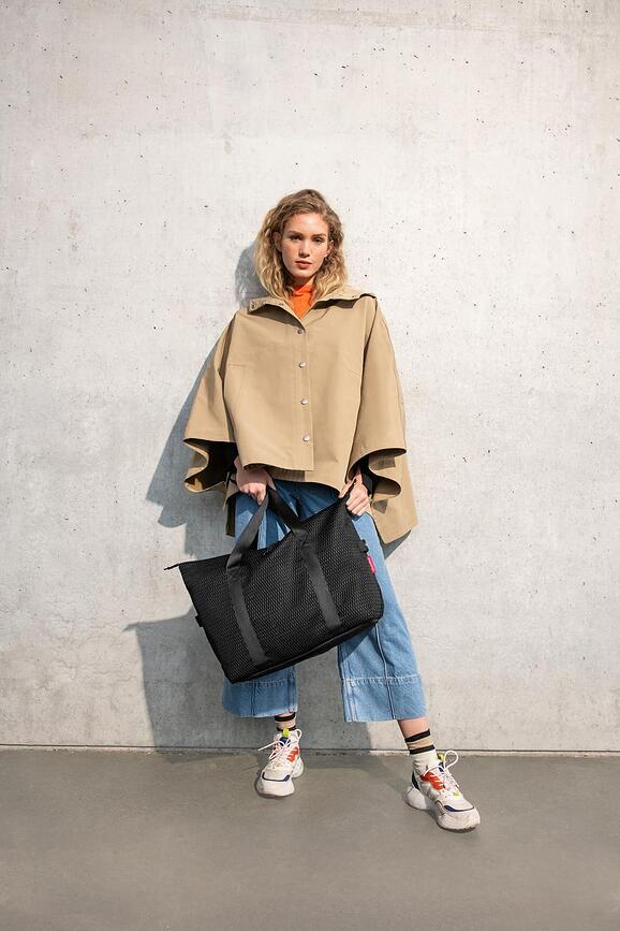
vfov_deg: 60.3
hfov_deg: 42.3
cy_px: 466
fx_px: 801
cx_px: 310
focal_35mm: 31
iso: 640
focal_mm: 31
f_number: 7.1
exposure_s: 1/200
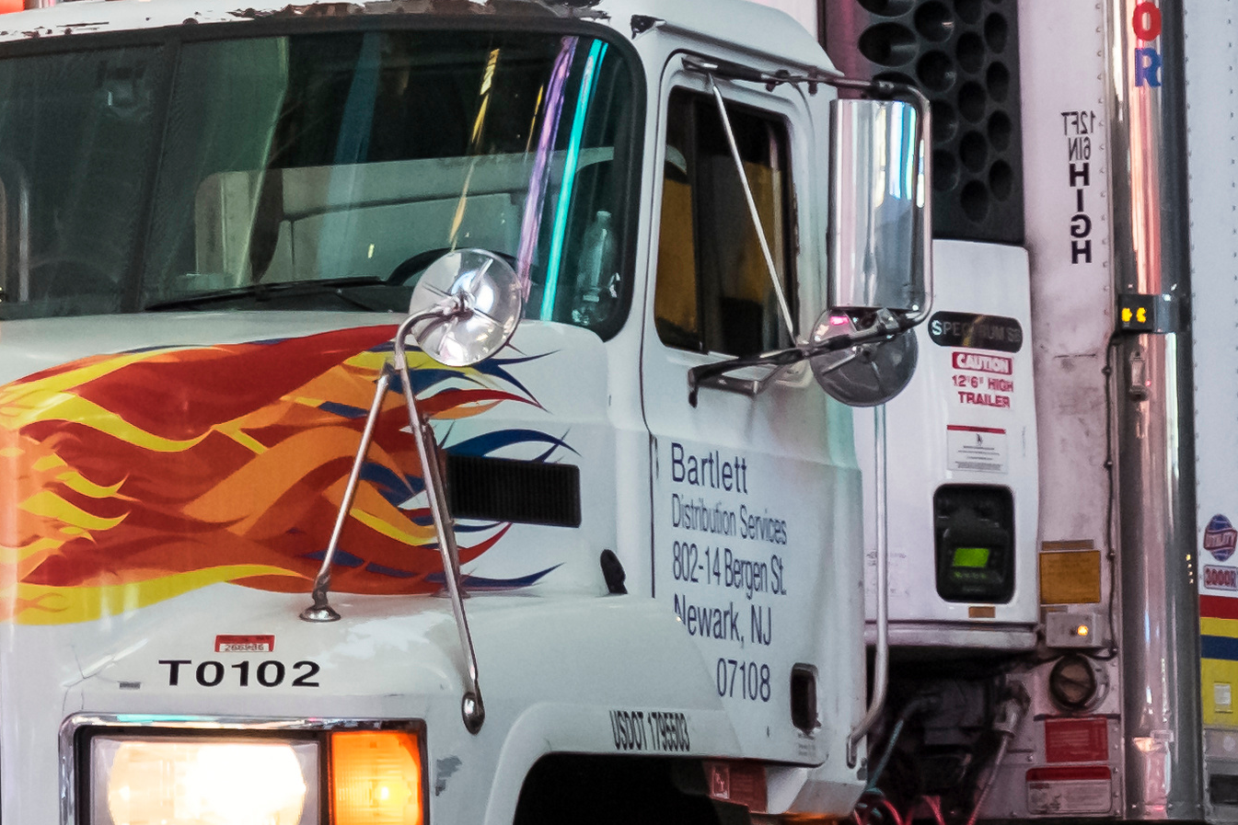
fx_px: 7635
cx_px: -492
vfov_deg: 6.2
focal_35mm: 222
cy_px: 64
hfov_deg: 9.1
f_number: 5.6
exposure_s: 1/60
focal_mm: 40.7
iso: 3200
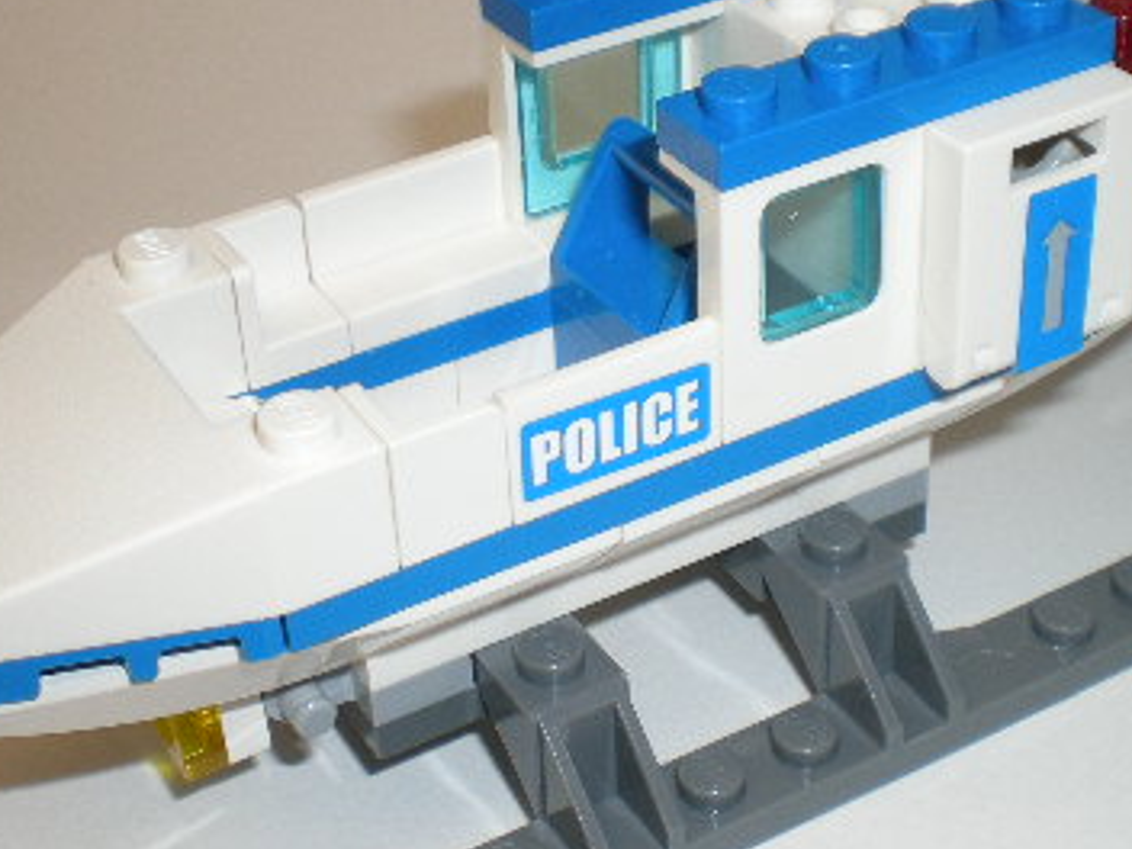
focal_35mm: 69
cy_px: 392
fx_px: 2256
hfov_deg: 28.1
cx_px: 621
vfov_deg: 21.3
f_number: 4.6
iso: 64
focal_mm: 6.3
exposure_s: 1/30
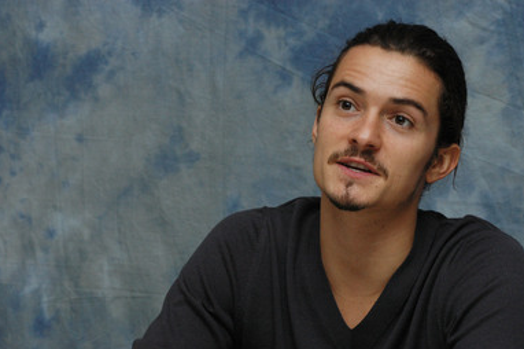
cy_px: 172
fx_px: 1963
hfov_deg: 15.2
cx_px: 259
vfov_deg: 10.1
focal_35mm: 135
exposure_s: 1/1000
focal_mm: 86
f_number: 8
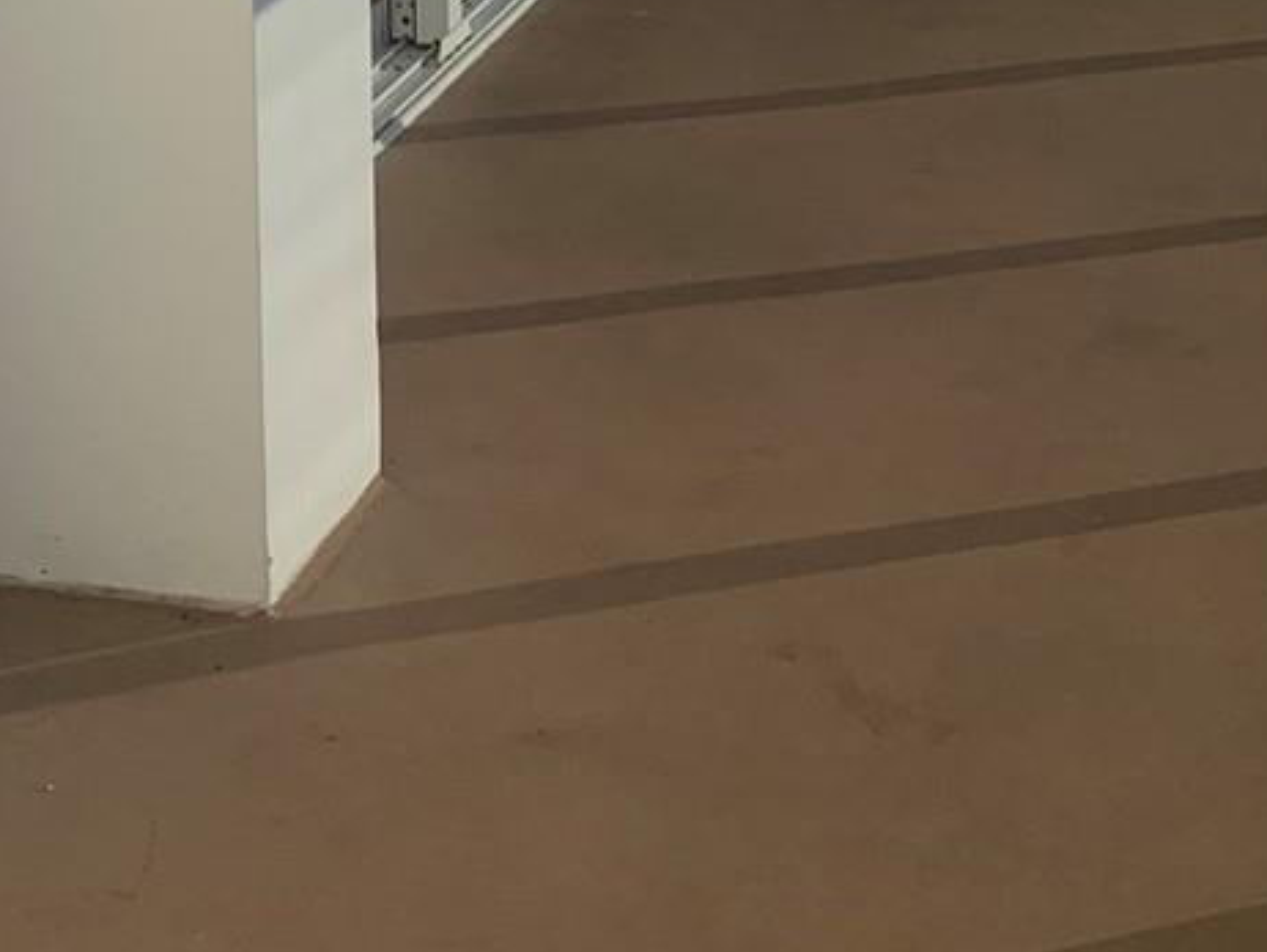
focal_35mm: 90
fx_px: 3296
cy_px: -365
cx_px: 559
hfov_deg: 21.8
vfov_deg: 15.5
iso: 25
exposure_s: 1/2994
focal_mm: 4.25
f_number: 1.8
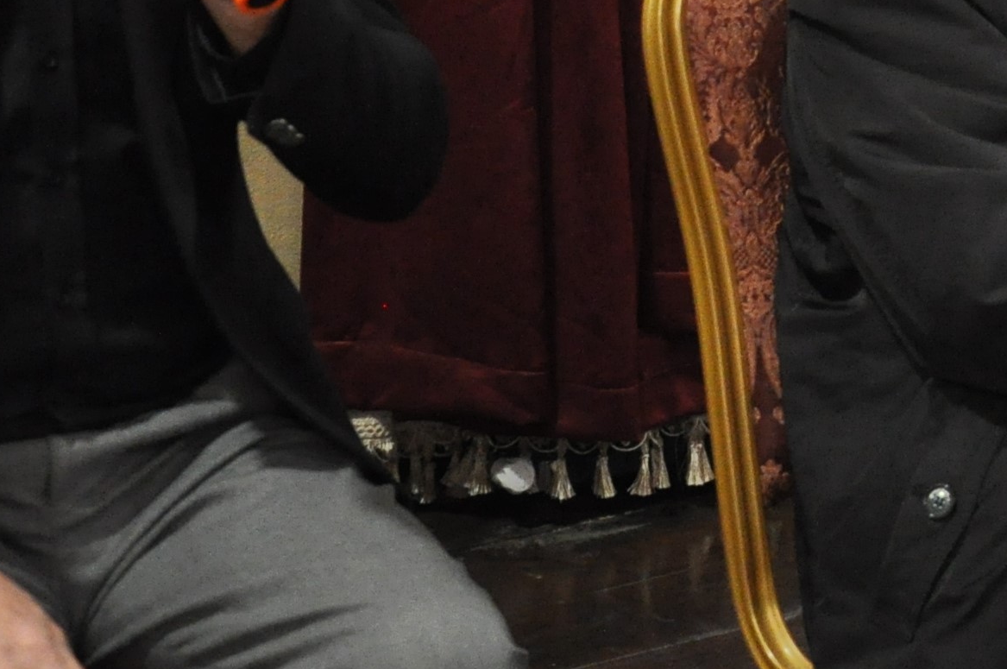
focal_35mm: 138
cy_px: -170
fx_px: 3851
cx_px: 1301
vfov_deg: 9.8
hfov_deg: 14.3
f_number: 4
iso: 1400
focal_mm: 25
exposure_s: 1/30
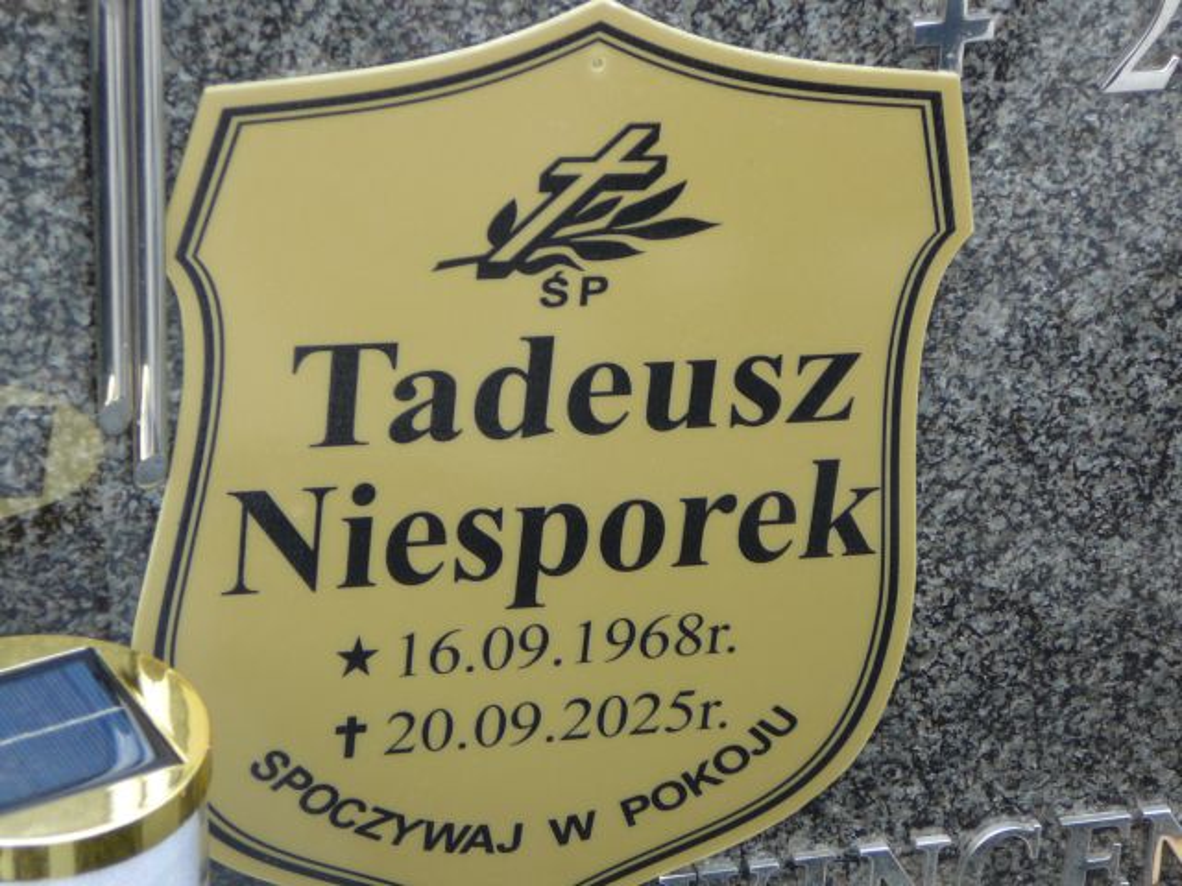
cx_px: 591
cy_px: 443
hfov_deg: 18.7
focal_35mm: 105
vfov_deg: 14.1
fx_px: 3585
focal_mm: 15.6
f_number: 3.9
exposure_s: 1/60
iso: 80
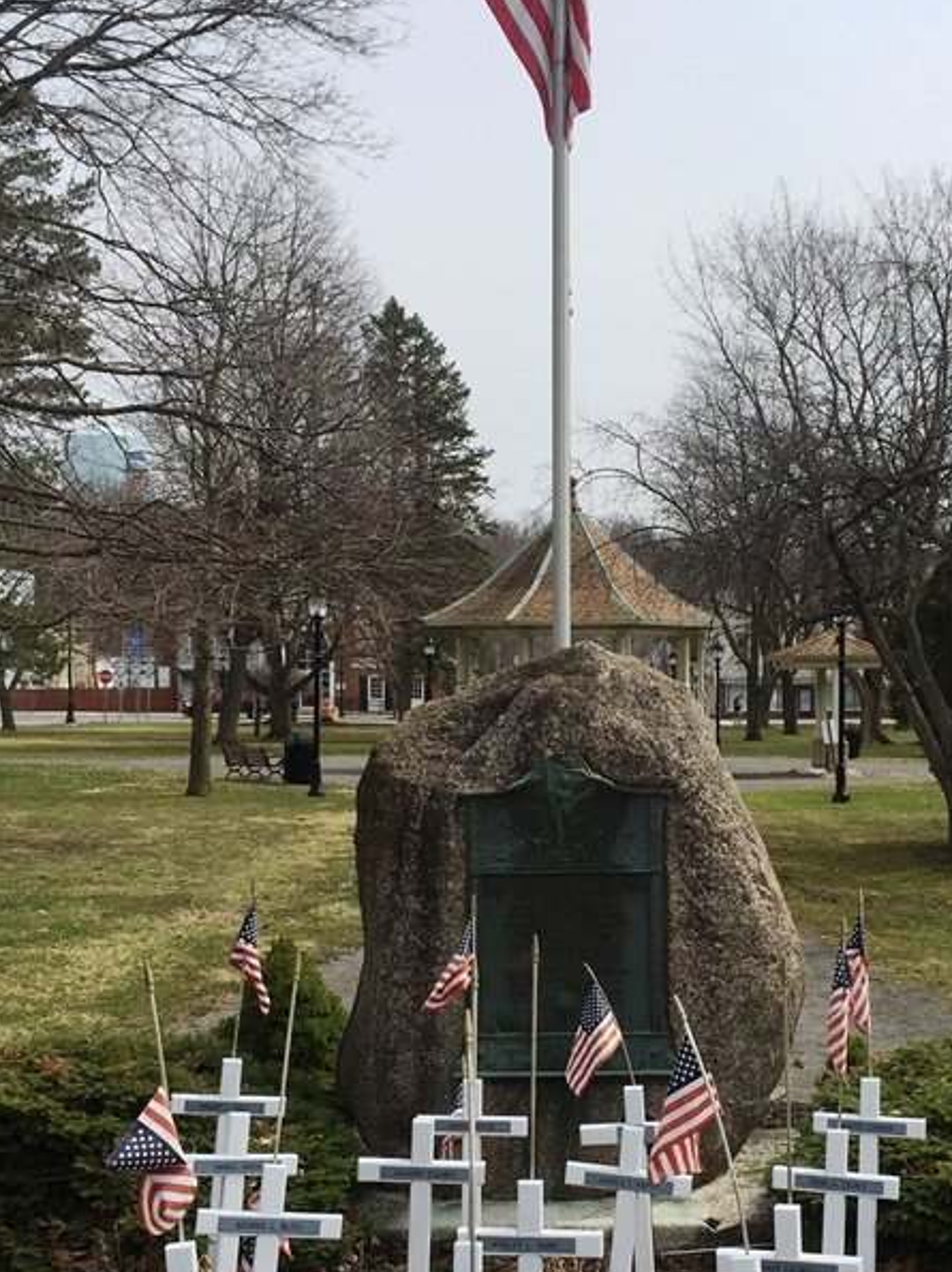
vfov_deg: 38.1
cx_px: 633
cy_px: 741
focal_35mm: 50
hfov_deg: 28.9
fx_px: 1835
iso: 32
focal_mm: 4.15
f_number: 2.2
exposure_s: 1/3300
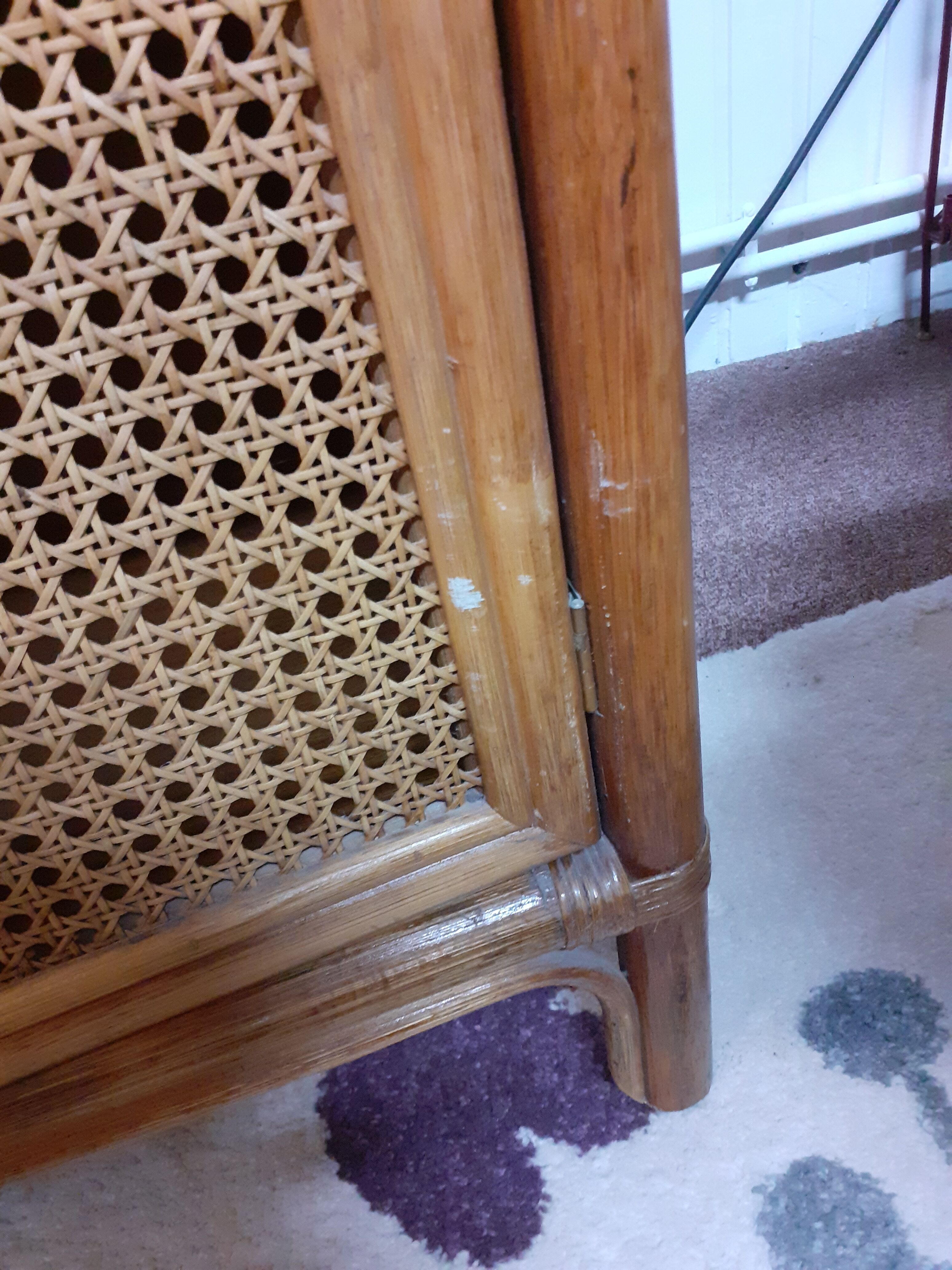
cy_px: 635
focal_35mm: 27
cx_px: 476
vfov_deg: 65.3
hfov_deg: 51.4
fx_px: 990
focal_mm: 3.6
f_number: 1.9
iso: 500
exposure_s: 1/25
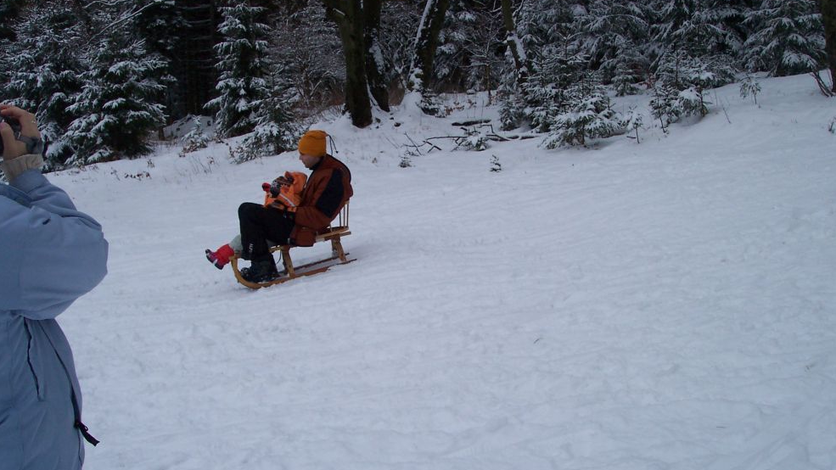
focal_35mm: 40
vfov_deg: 29.7
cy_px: 227
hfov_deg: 50.5
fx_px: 887
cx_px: 417
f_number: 4.8
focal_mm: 8
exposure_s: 1/500
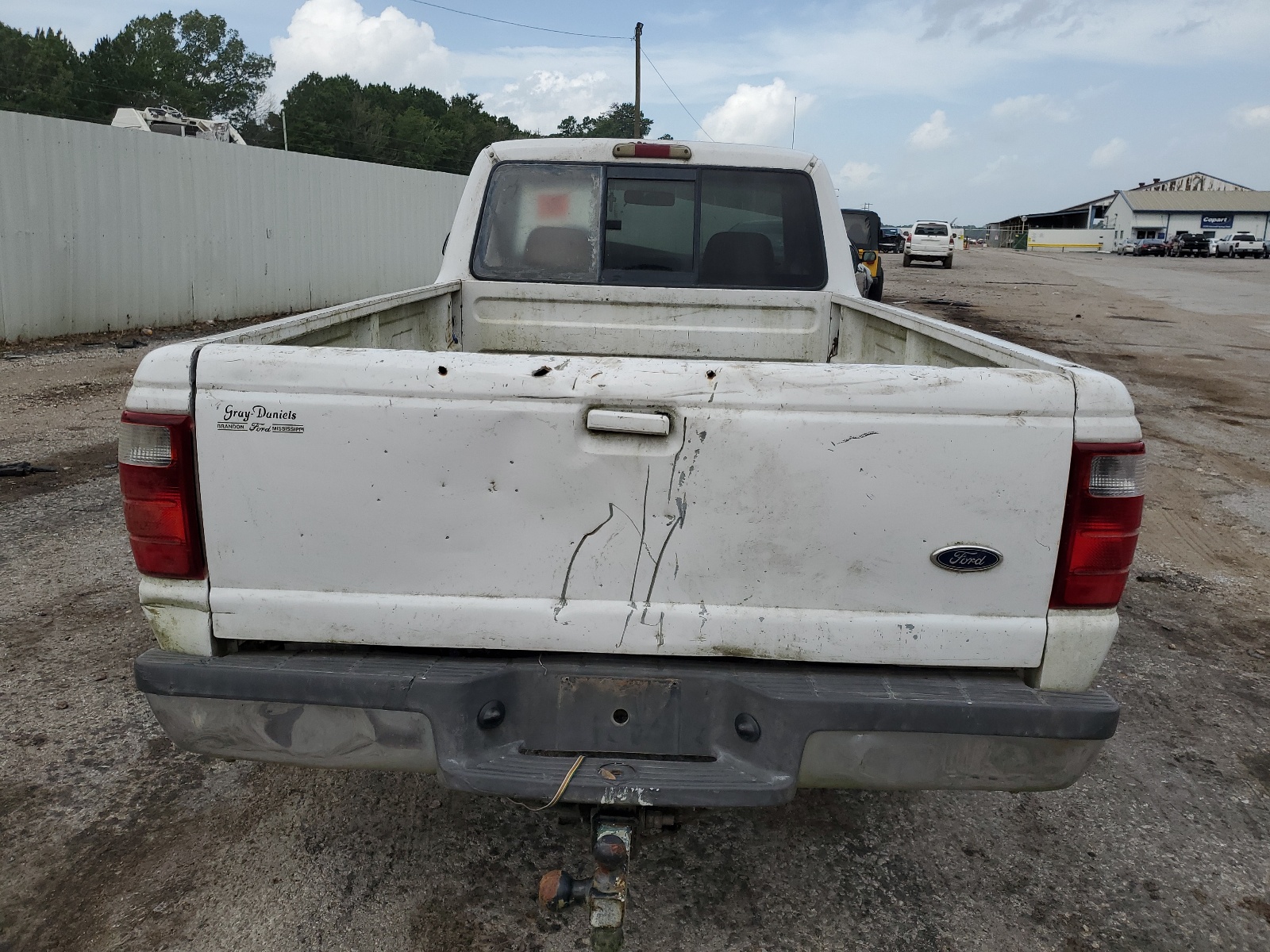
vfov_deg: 53.1
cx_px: 635
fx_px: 954
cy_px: 476
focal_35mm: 26
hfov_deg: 67.3
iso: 50
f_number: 1.5
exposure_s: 1/3333
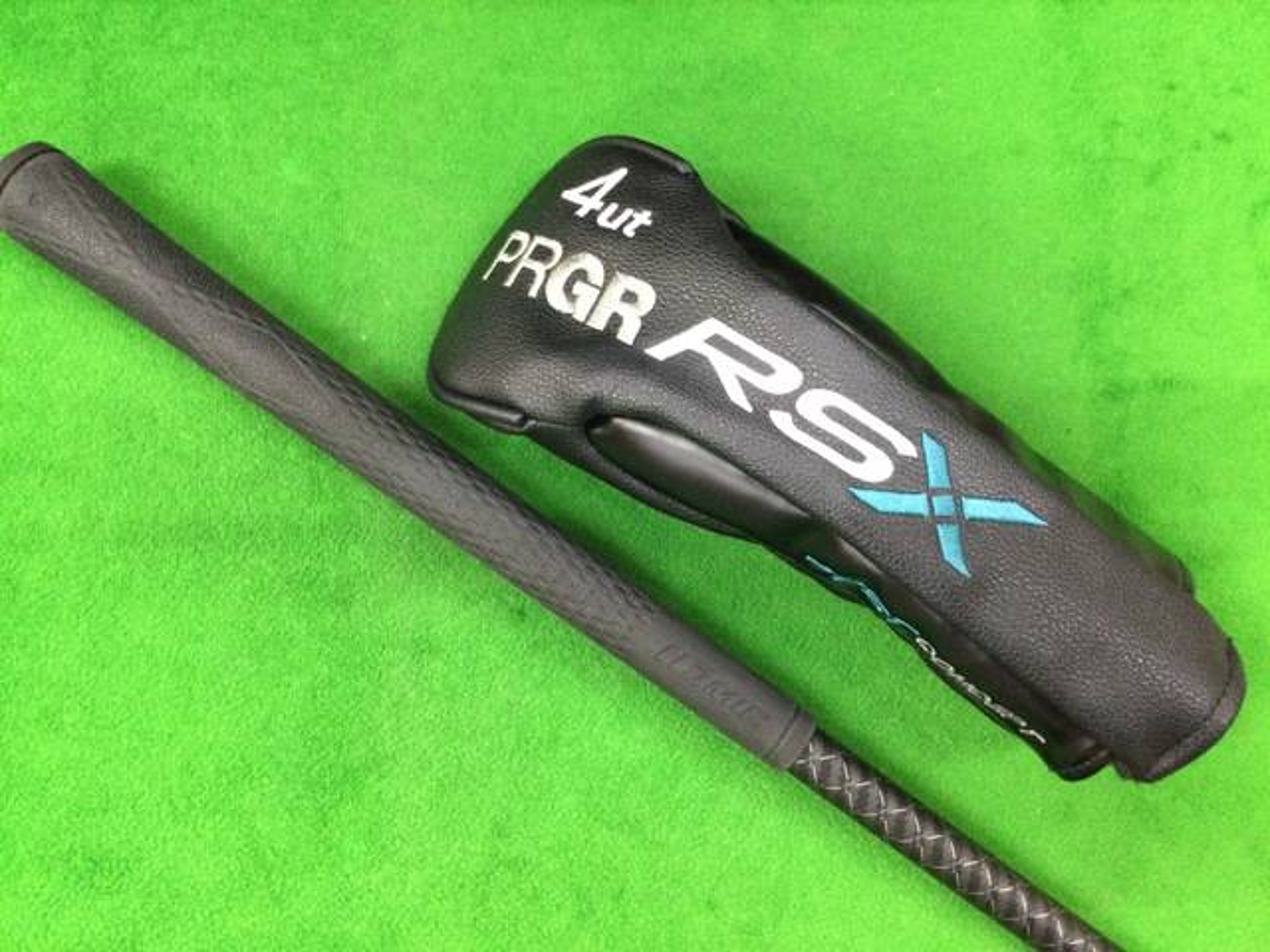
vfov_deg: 45.4
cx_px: 635
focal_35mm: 31
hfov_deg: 58.4
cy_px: 476
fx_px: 1137
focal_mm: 3.3
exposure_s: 1/24
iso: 200
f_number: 2.4
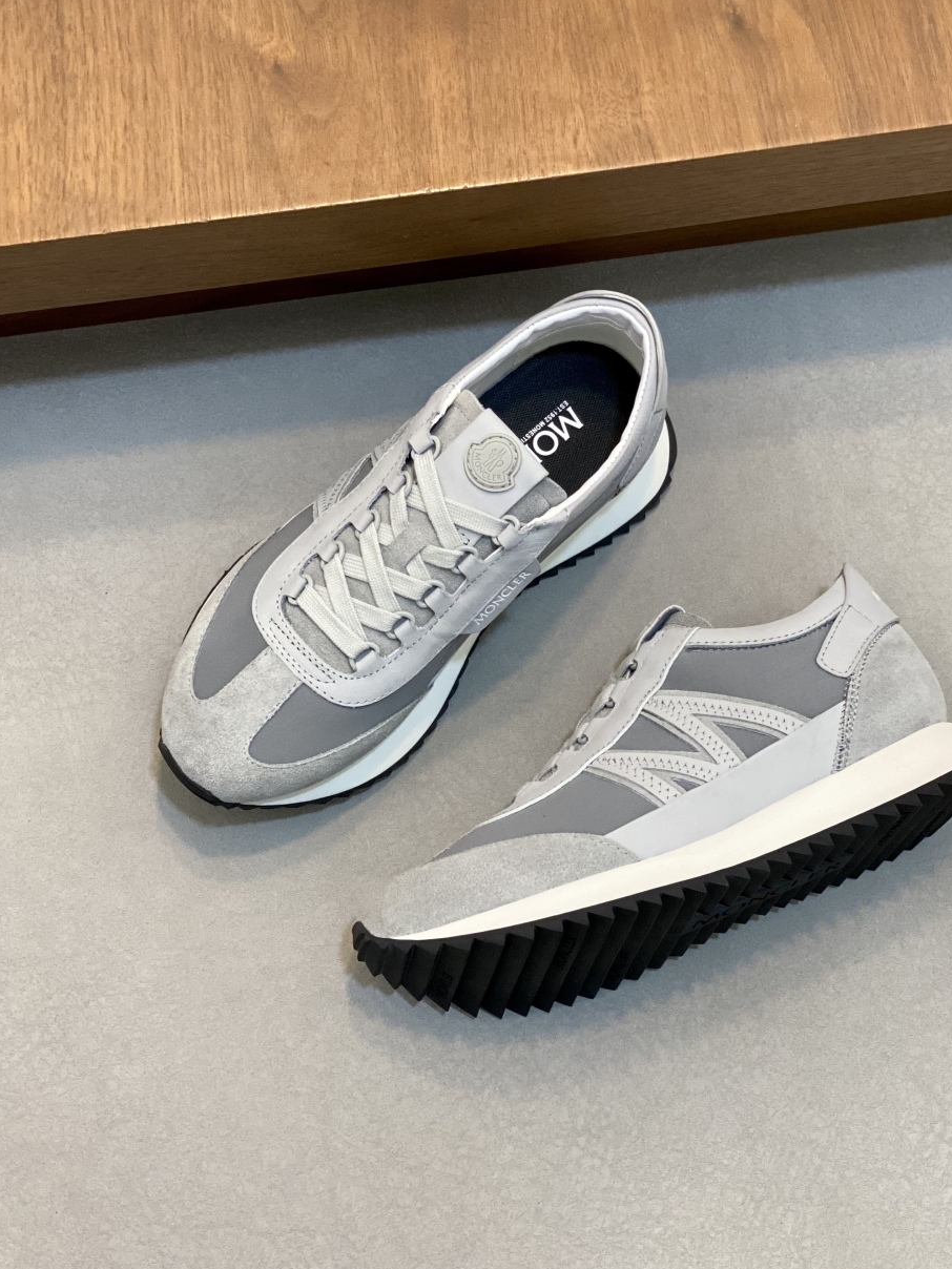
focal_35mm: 62
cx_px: 497
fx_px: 2273
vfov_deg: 31.2
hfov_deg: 23.6
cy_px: 612
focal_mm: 6
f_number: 2
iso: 160
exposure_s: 1/100
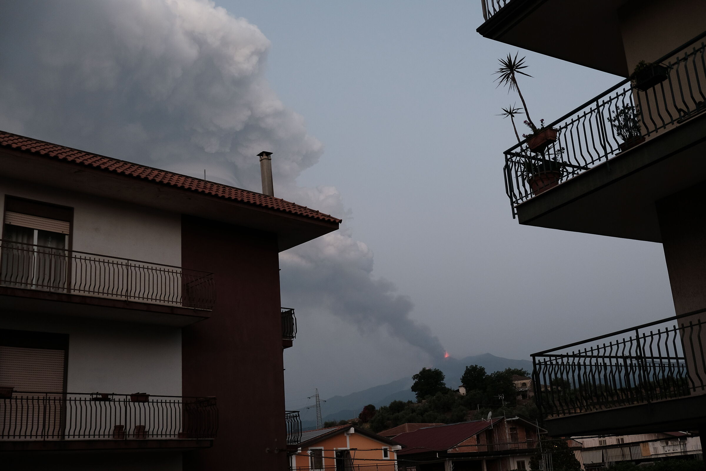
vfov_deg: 35.1
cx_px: 353
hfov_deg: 50.7
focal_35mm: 38
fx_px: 745
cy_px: 236
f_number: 3.2
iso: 400
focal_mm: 25.4
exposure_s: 1/50
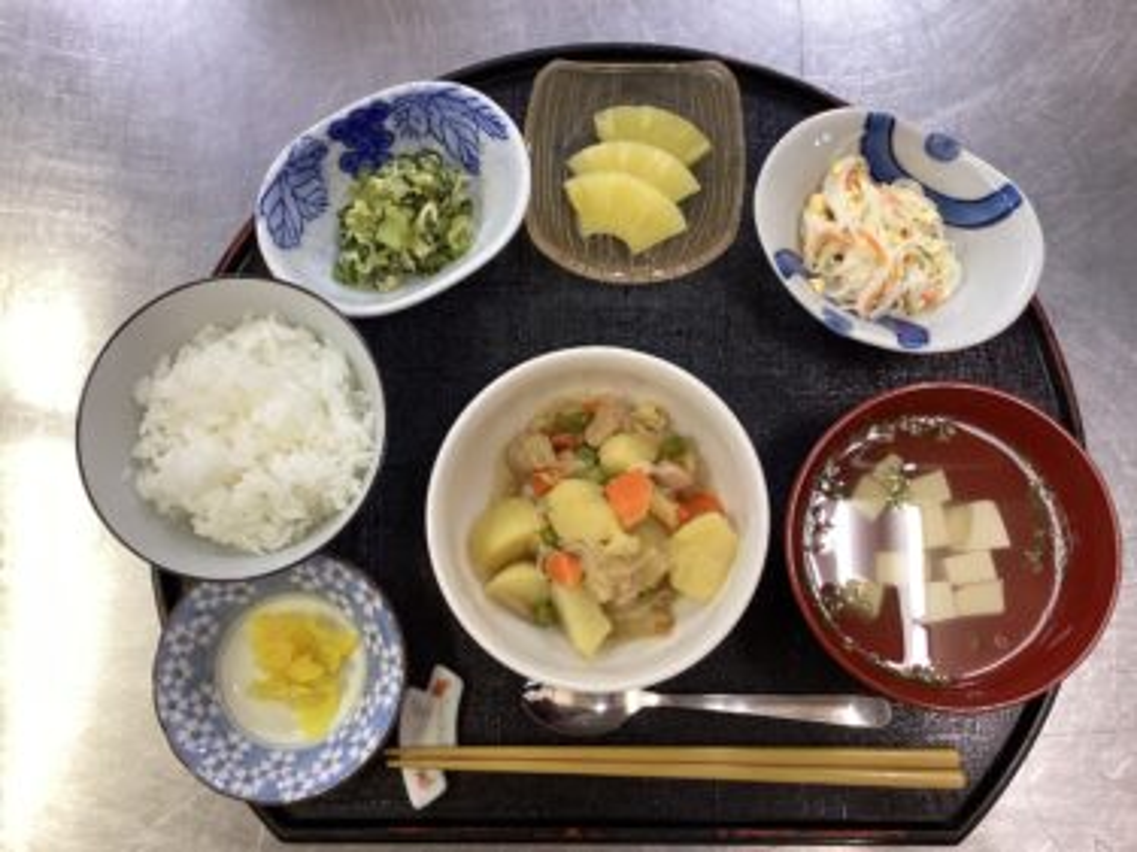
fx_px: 1018
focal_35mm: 31
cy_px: 426
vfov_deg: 45.4
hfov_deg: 58.4
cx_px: 568
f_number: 2.4
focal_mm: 3.3
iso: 125
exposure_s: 1/60
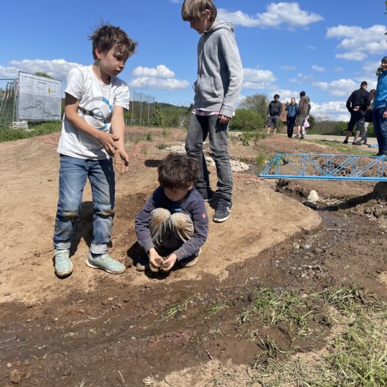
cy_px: 195
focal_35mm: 31
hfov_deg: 52.4
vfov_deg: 52.5
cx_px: 216
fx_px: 392
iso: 32
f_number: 1.6
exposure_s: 1/3509
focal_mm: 4.2
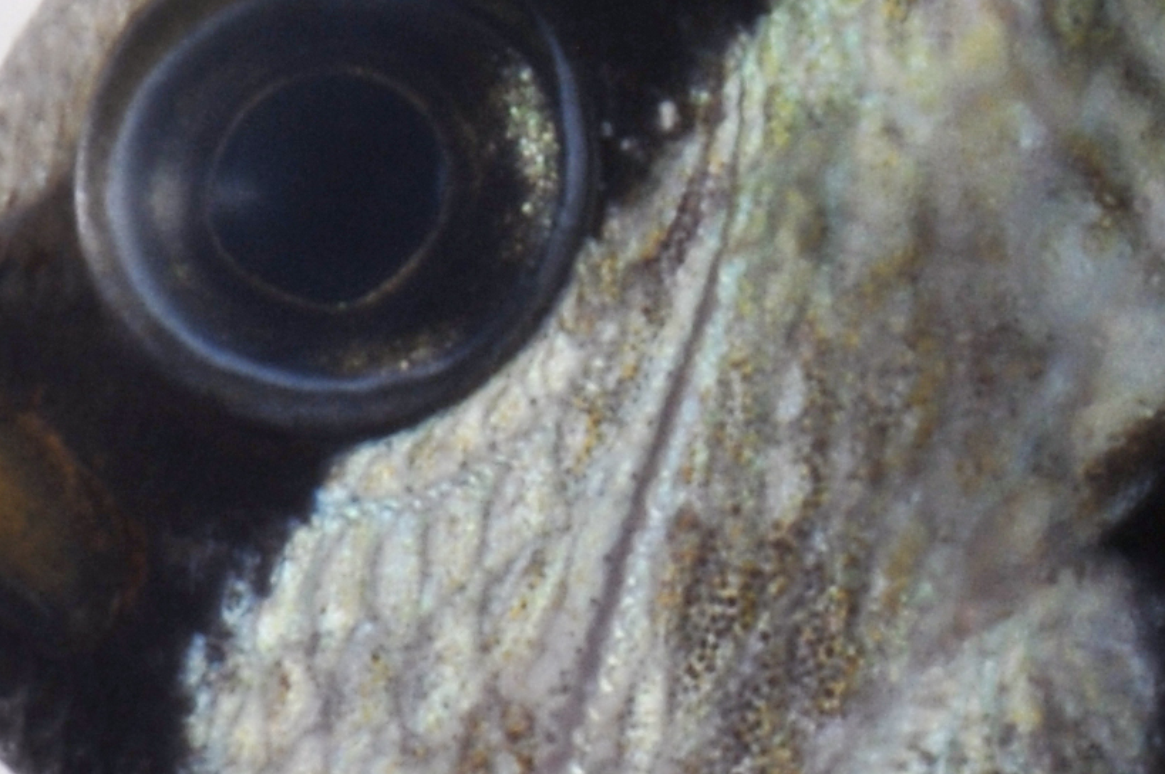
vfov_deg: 1.7
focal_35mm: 825
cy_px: 535
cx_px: 2717
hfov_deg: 2.5
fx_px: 26653
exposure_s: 1/60
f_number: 36
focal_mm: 105
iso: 200
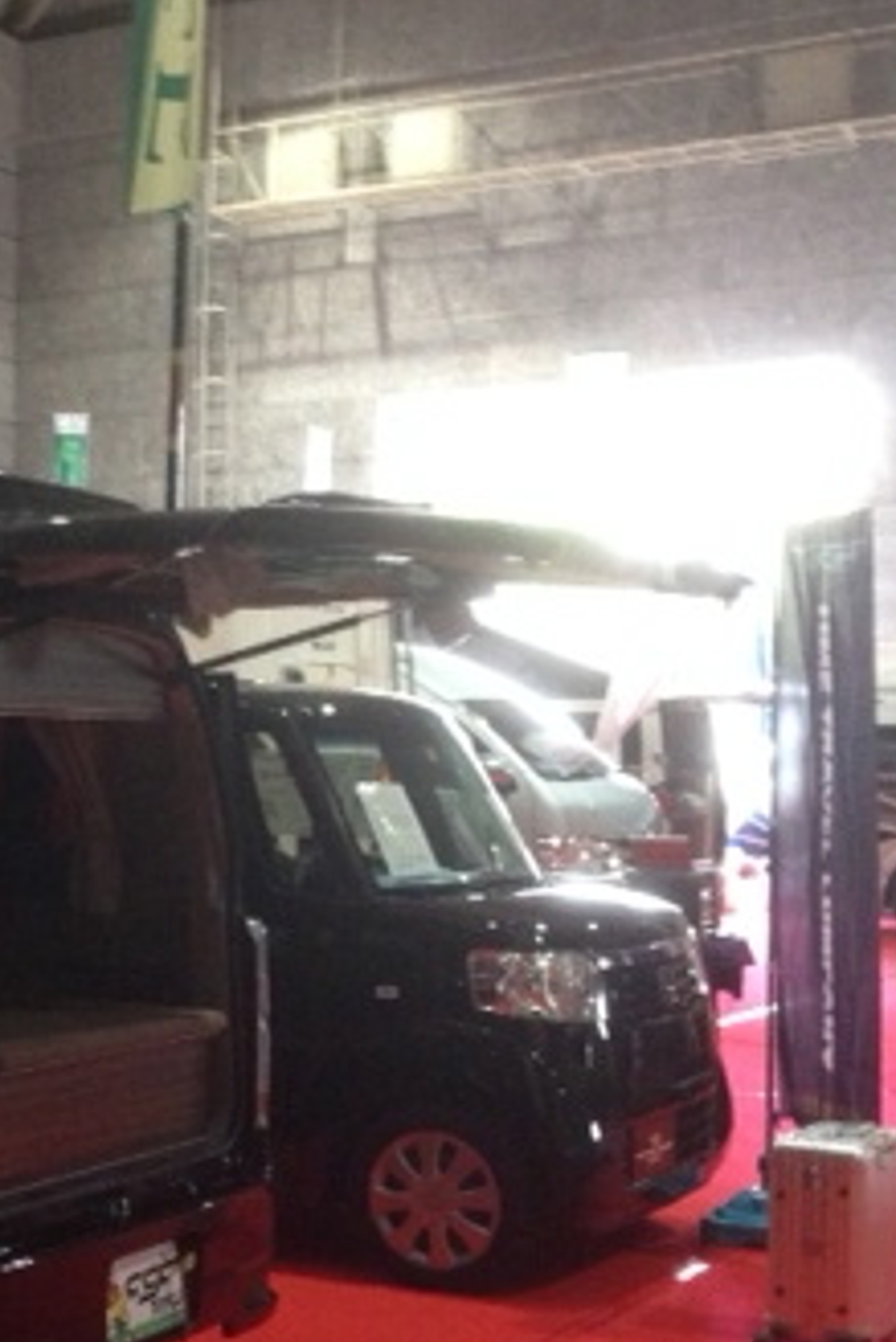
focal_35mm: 67
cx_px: -98
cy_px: 847
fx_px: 2499
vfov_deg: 29.9
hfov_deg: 19.4
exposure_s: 1/20
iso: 250
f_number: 2.4
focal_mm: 4.12
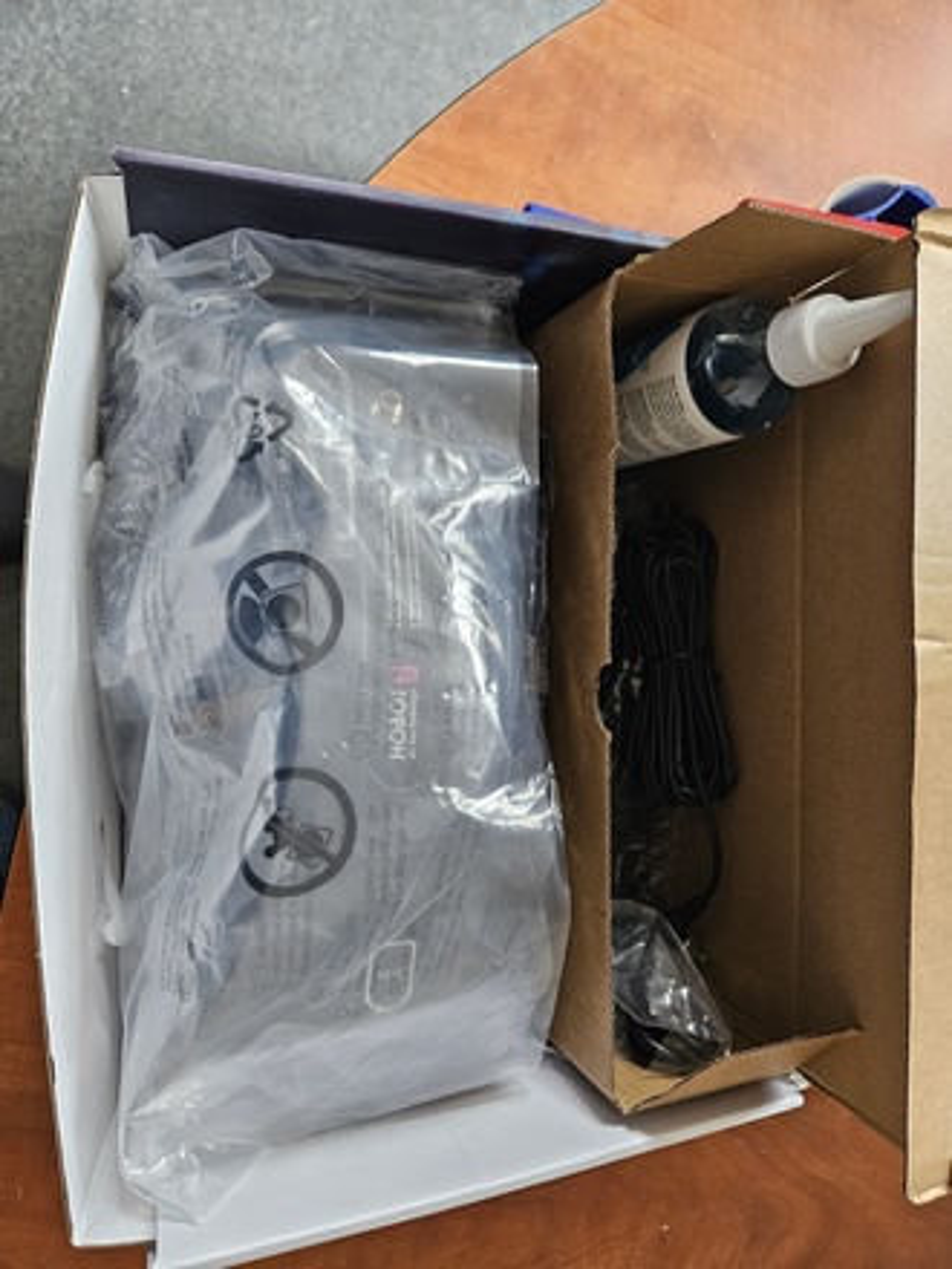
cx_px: 476
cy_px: 634
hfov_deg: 58.9
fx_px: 843
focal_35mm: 23
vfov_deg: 73.9
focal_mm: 5.4
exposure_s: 1/100
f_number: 1.8
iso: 400
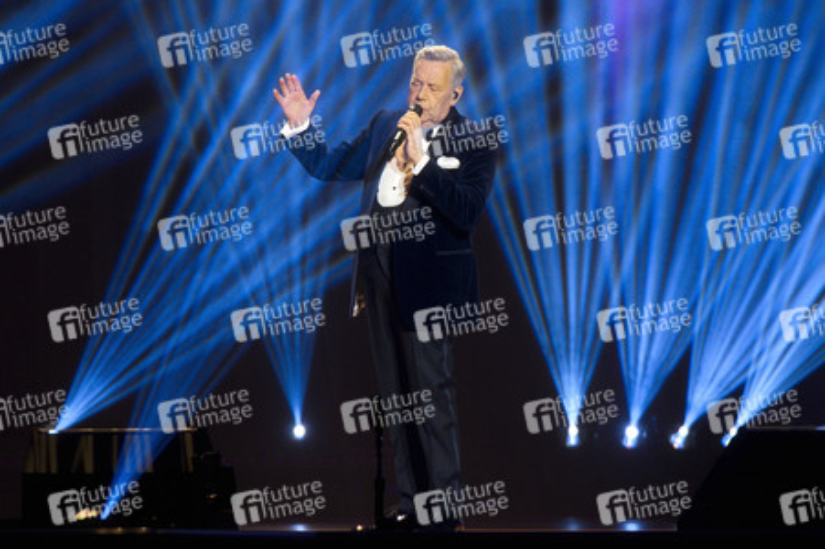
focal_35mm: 550
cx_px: 412
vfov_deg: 2.5
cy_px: 274
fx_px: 12595
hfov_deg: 3.8
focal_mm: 550
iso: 1600
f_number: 5.6
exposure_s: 1/200
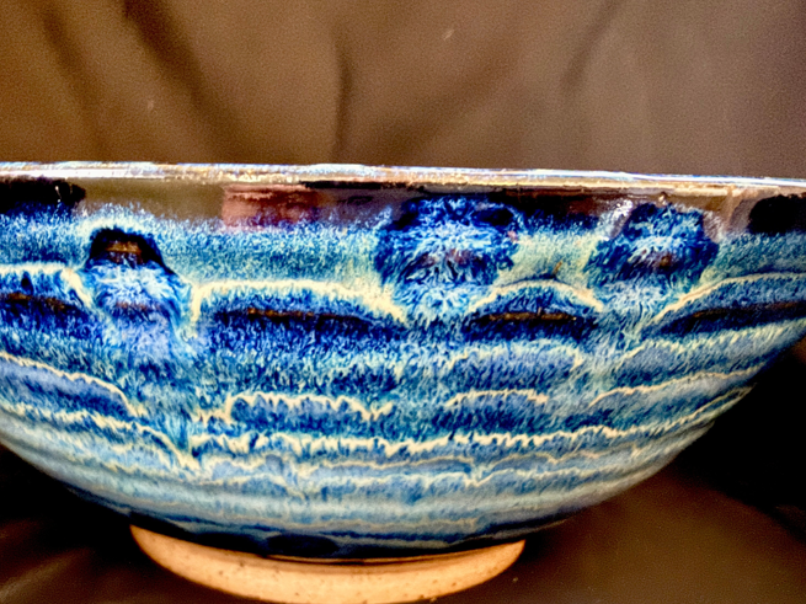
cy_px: 339
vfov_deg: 42.9
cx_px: 357
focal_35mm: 33
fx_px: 768
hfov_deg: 55.2
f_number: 2.2
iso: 640
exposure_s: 1/7
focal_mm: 2.22
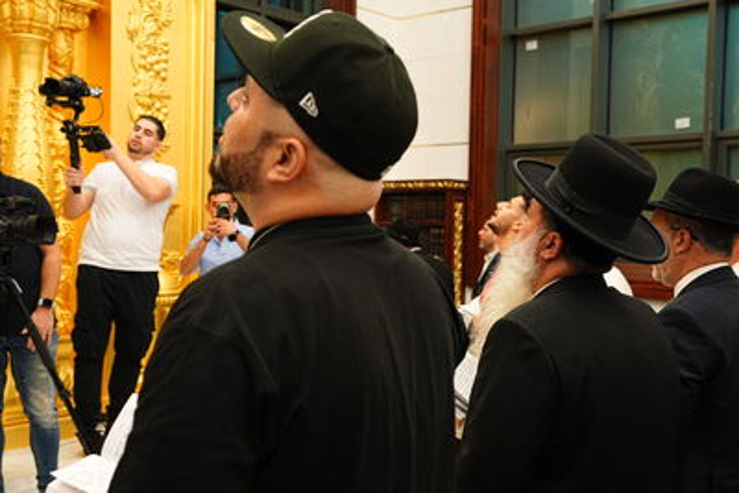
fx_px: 883
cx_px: 370
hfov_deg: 45.4
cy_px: 246
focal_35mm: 43
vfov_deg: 31.2
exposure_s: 1/200
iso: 1600
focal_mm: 43
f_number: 5.6
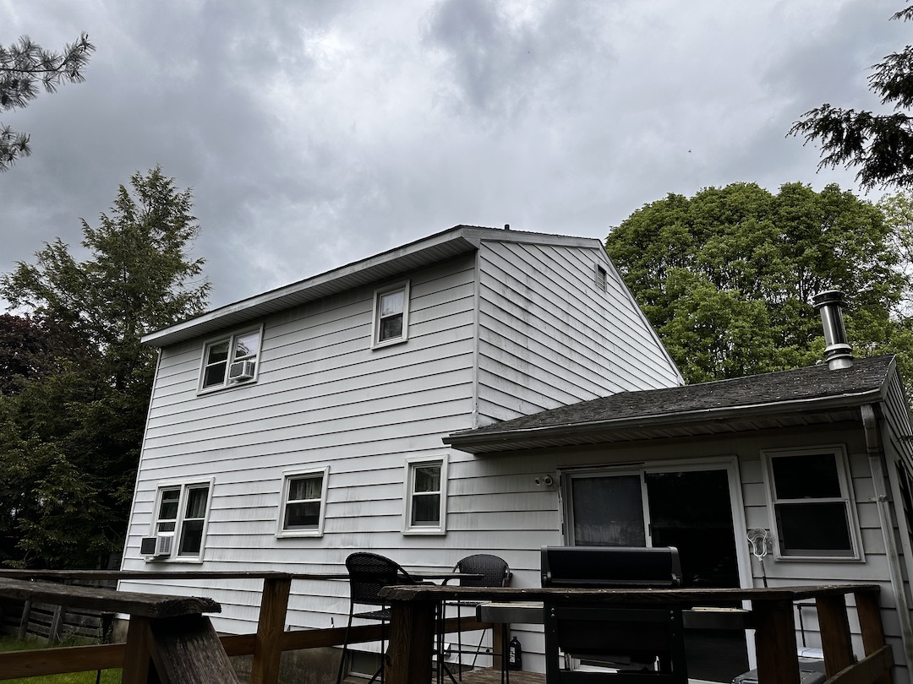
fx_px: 633
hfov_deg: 71.6
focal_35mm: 24
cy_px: 342
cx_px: 456
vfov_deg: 56.8
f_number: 1.78
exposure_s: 1/4184
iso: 80
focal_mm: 6.86
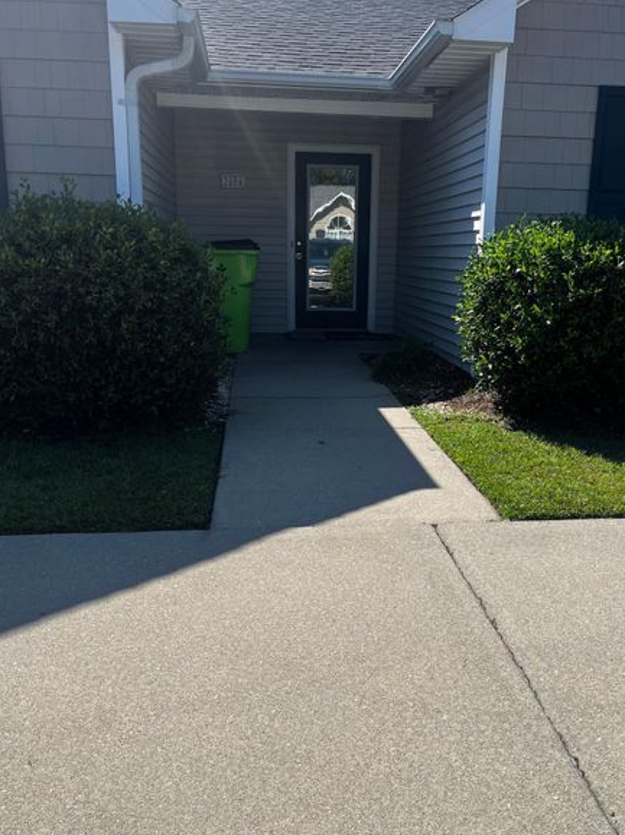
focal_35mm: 30
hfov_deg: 46.7
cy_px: 410
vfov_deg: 60.0
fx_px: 723
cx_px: 346
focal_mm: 5.1
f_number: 1.6
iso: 50
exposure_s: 1/2899
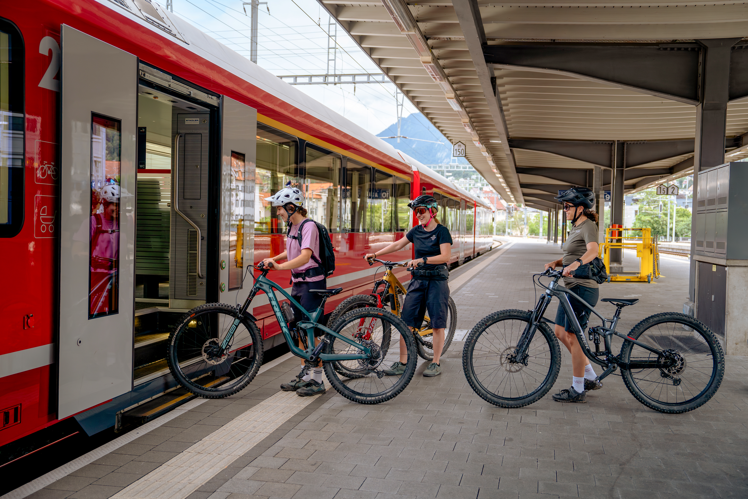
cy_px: 250
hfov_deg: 54.4
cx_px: 374
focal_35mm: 35
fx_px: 727
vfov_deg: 37.9
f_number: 2.8
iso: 250
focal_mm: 35
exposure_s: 1/1250
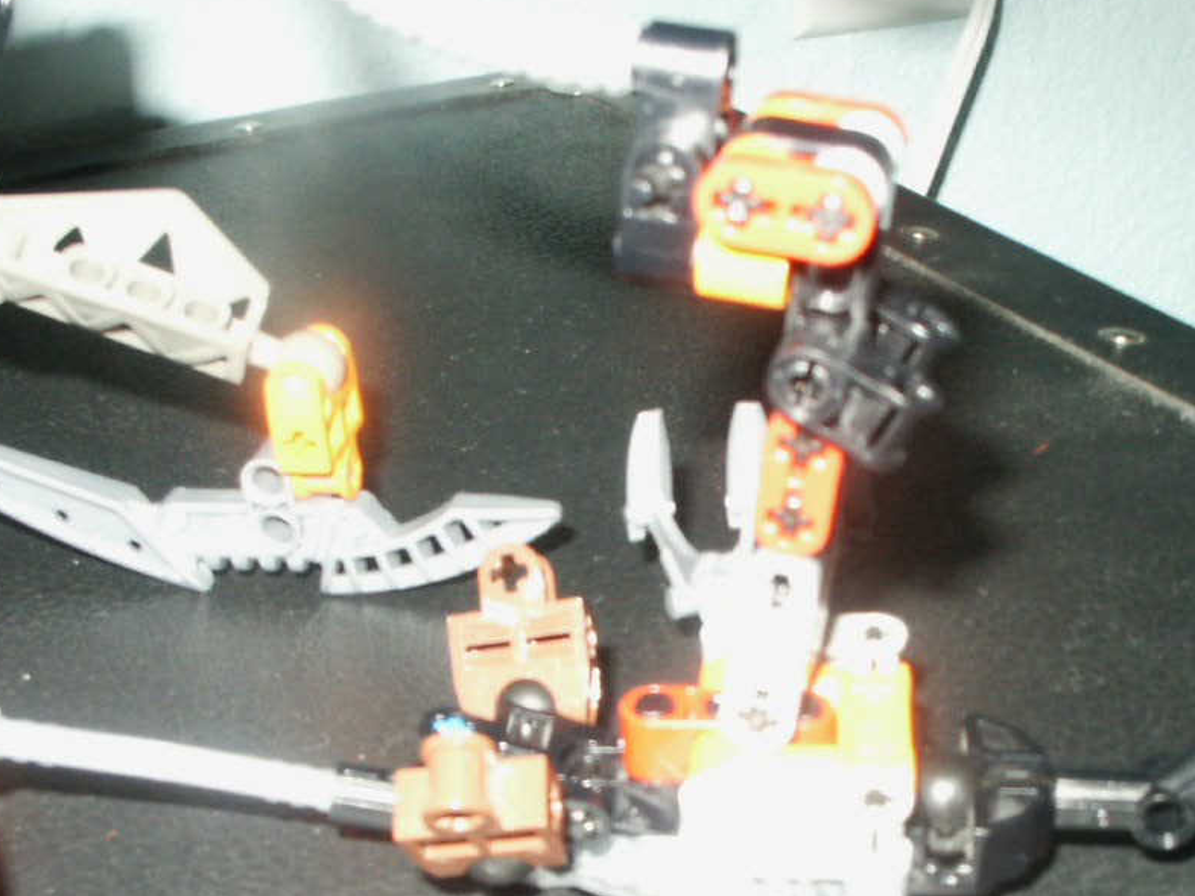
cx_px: 684
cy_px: 695
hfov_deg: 33.7
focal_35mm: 57
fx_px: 1967
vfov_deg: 25.3
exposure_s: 1/45
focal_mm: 7.18
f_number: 6.7
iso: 200
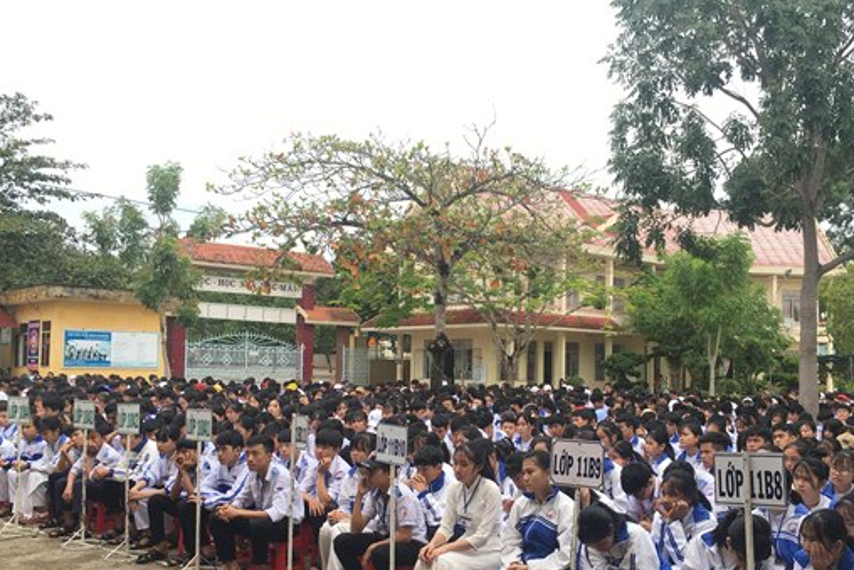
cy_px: 351
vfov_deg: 34.9
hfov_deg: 50.5
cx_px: 482
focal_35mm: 38
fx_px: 902
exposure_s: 1/225
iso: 25
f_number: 2.2
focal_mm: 4.15
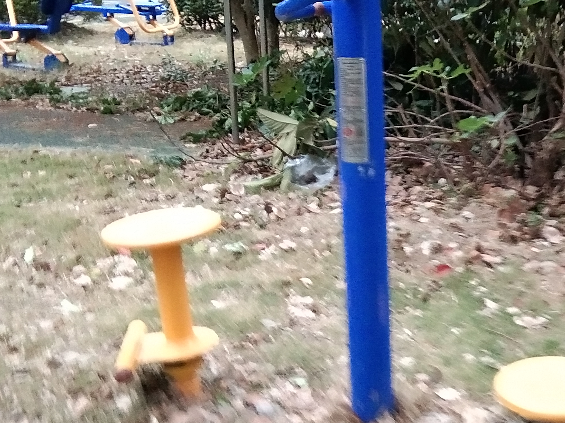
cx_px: 448
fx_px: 1045
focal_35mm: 64
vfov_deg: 22.9
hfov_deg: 29.6
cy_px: 205
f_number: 2.2
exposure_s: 1/25
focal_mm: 3.69
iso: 640
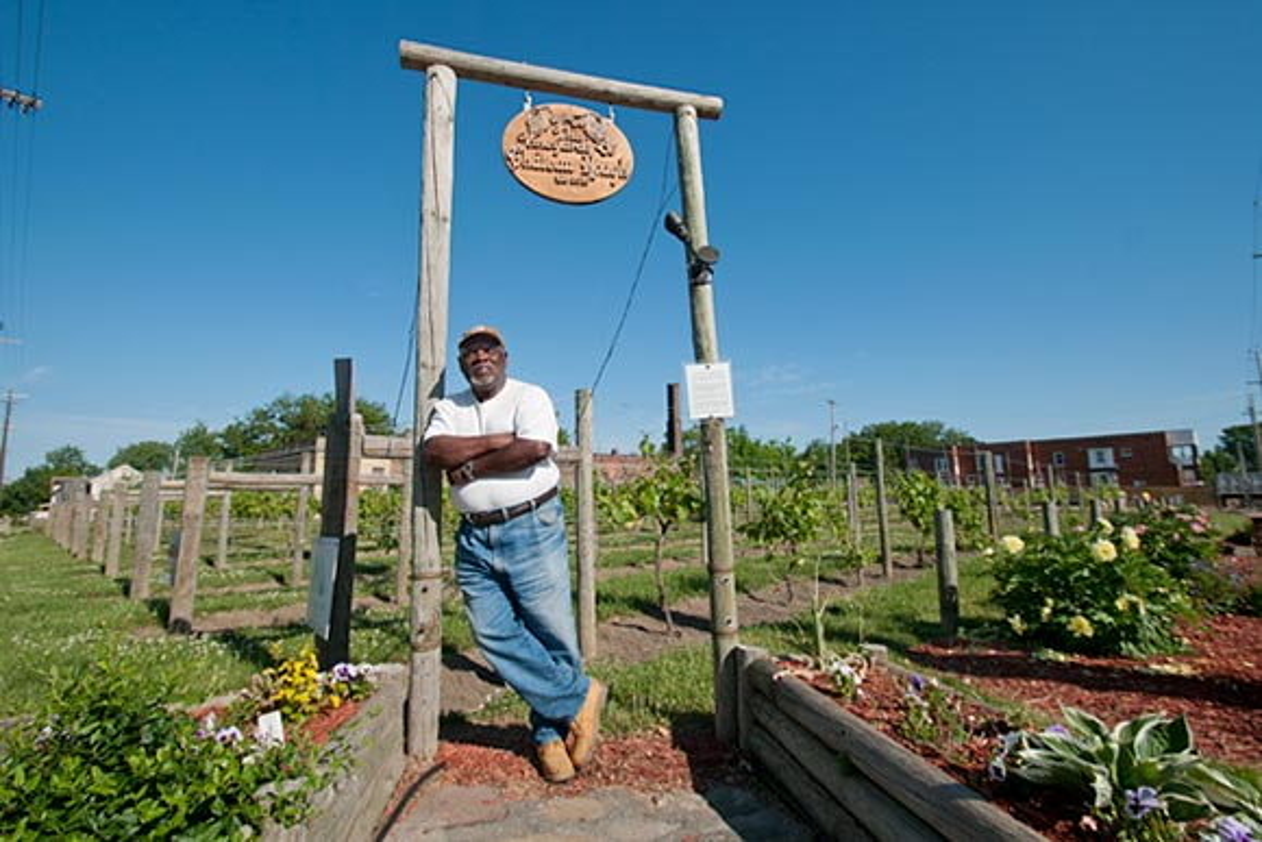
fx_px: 526
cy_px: 421
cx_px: 631
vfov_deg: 77.4
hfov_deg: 100.4
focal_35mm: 15
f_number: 5
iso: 200
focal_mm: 10
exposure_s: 1/1600
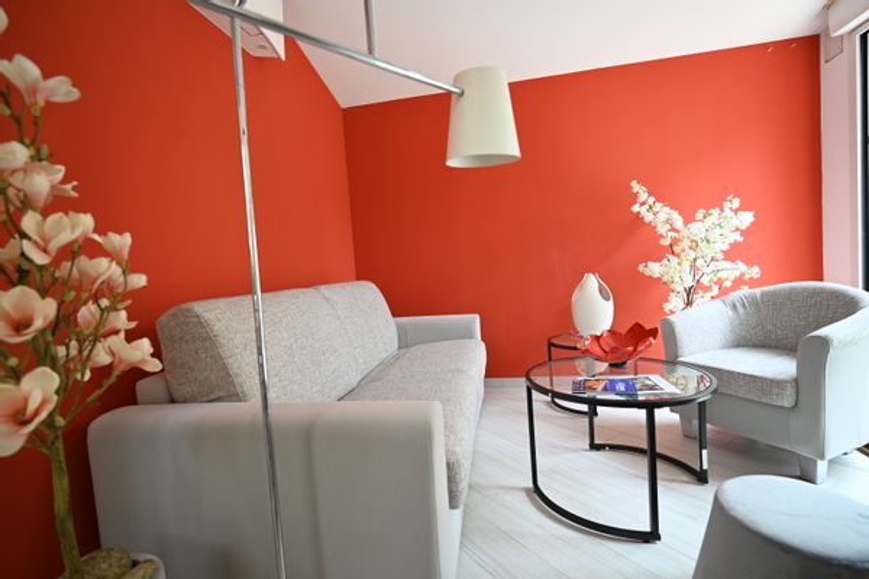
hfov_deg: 93.3
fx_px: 410
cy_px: 290
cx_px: 434
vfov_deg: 70.4
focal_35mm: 17
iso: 100
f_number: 2.8
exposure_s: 1/30
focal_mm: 17
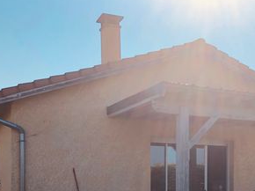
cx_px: 182
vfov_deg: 24.1
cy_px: 192
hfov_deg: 32.8
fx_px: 427
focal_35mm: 58
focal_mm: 3.99
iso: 25
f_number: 1.8
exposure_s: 1/2825
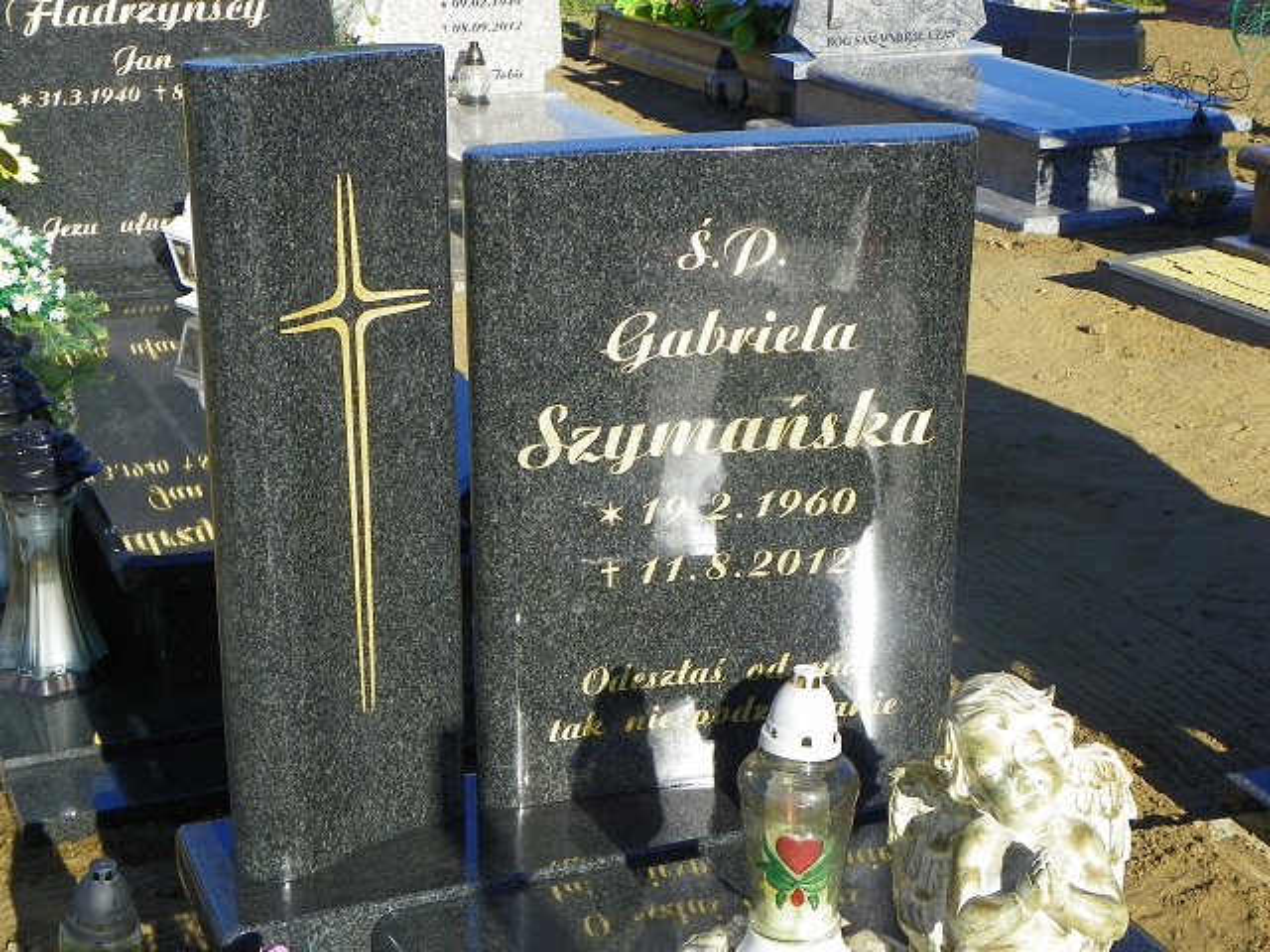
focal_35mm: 60
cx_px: 635
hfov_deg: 32.2
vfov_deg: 24.4
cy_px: 476
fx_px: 2201
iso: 64
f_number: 5
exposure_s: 1/200
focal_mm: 10.7
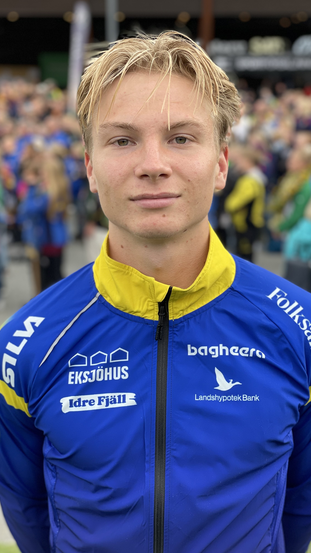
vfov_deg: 36.6
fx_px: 836
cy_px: 277
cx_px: 157
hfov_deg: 21.1
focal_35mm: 57
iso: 25
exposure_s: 1/180
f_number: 2
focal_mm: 6
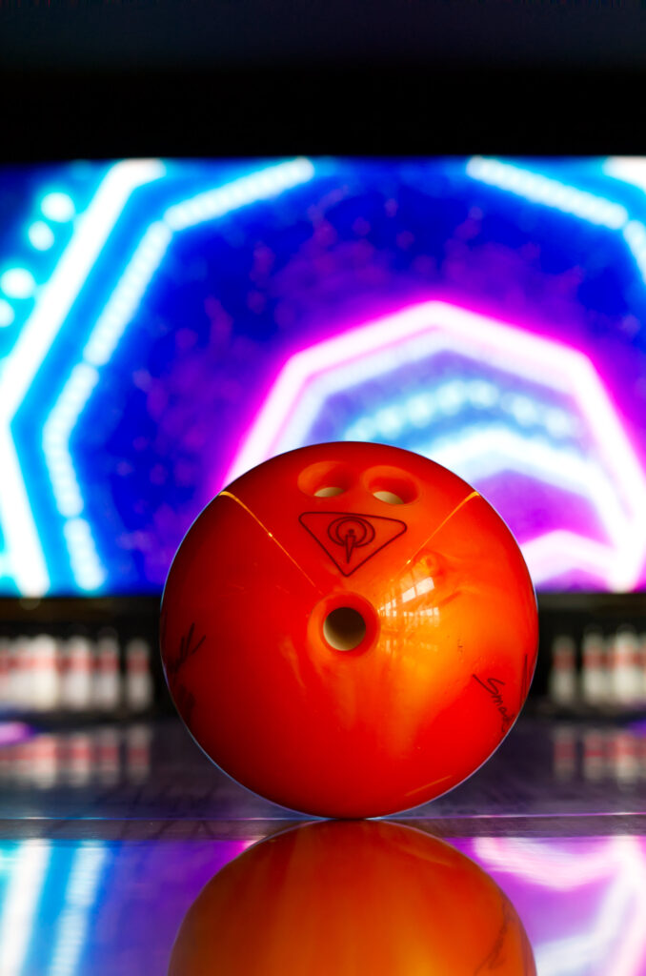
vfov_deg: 26.7
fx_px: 2055
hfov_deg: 17.9
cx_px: 323
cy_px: 488
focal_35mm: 76
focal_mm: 51
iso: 800
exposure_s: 1/160
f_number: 4
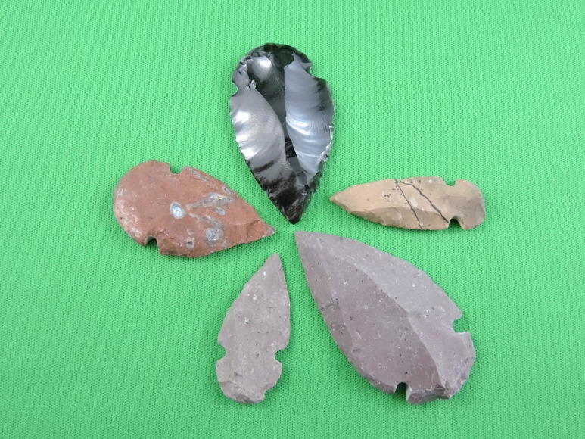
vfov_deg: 43.0
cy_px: 220
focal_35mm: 33
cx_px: 292
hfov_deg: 55.3
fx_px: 558
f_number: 3.6
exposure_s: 1/100
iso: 800
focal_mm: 5.9
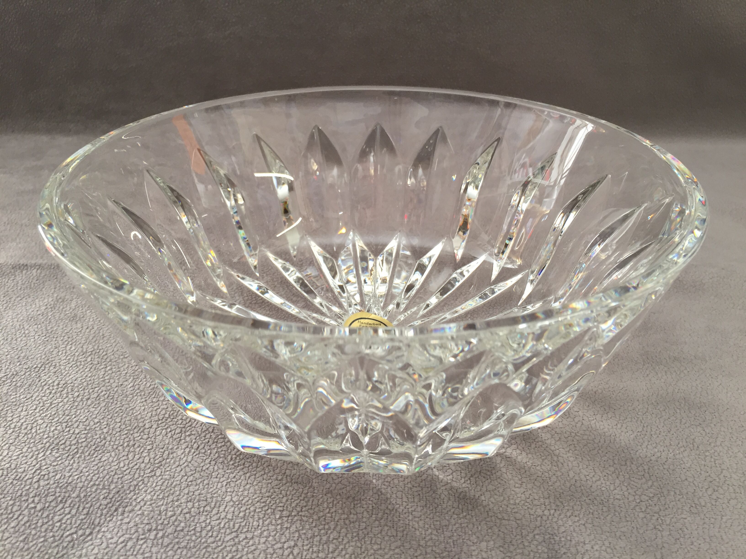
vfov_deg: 48.2
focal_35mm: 29
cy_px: 280
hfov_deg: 61.7
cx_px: 373
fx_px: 625
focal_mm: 4.15
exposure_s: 1/33
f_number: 2.2
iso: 80
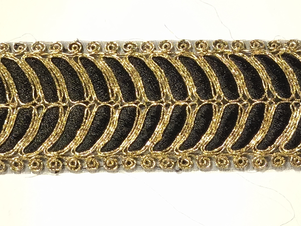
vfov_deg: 18.0
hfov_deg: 23.8
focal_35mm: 82
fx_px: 713
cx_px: 150
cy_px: 113
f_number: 1.6
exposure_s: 1/2663
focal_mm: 6.57
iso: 2000
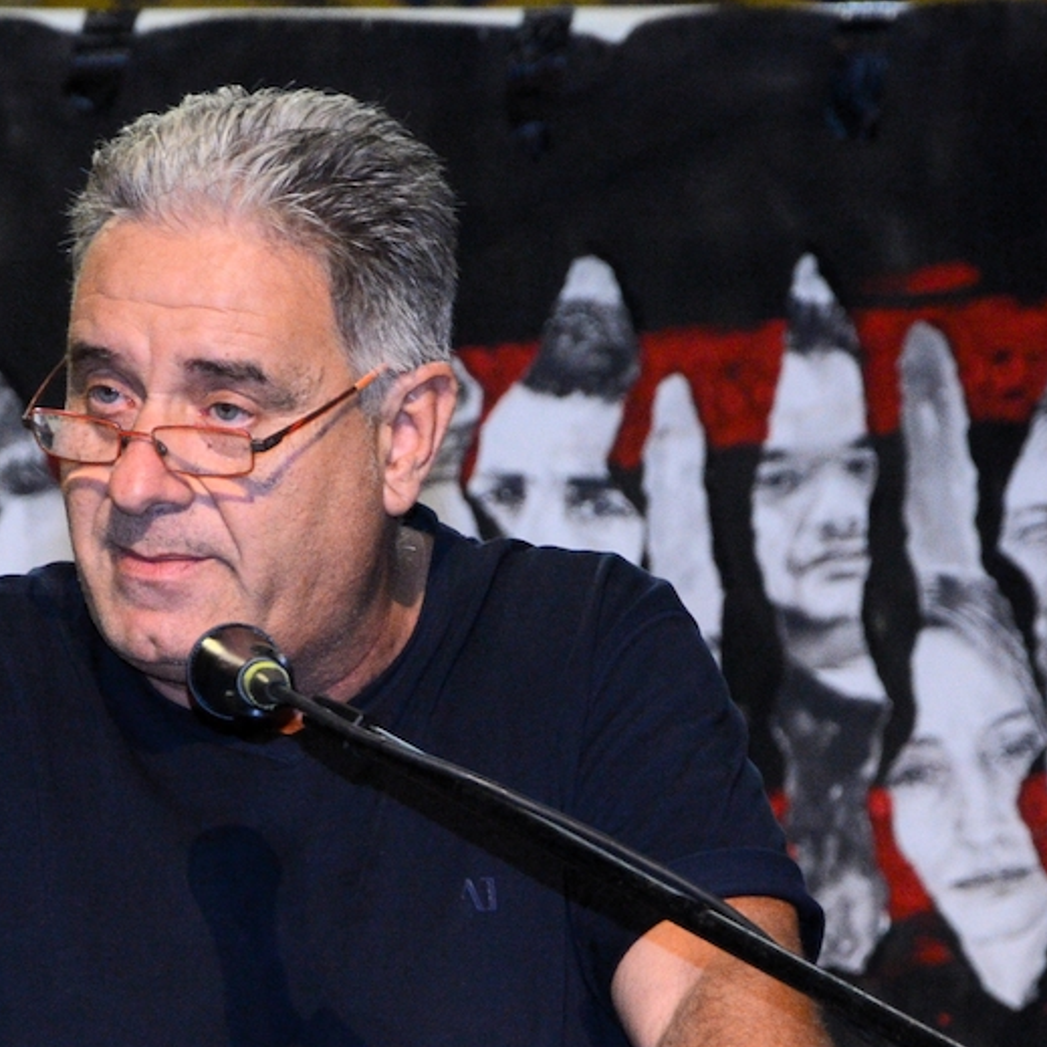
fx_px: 11258
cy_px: 788
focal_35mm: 329
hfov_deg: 5.3
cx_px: 428
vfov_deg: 5.3
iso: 1600
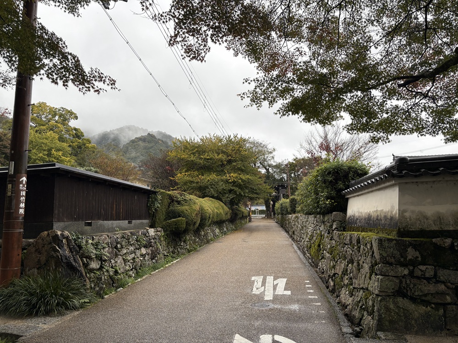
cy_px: 172
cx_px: 229
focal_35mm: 26
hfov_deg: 67.3
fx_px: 344
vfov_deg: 53.1
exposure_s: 1/239
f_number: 1.6
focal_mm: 5.96
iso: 40
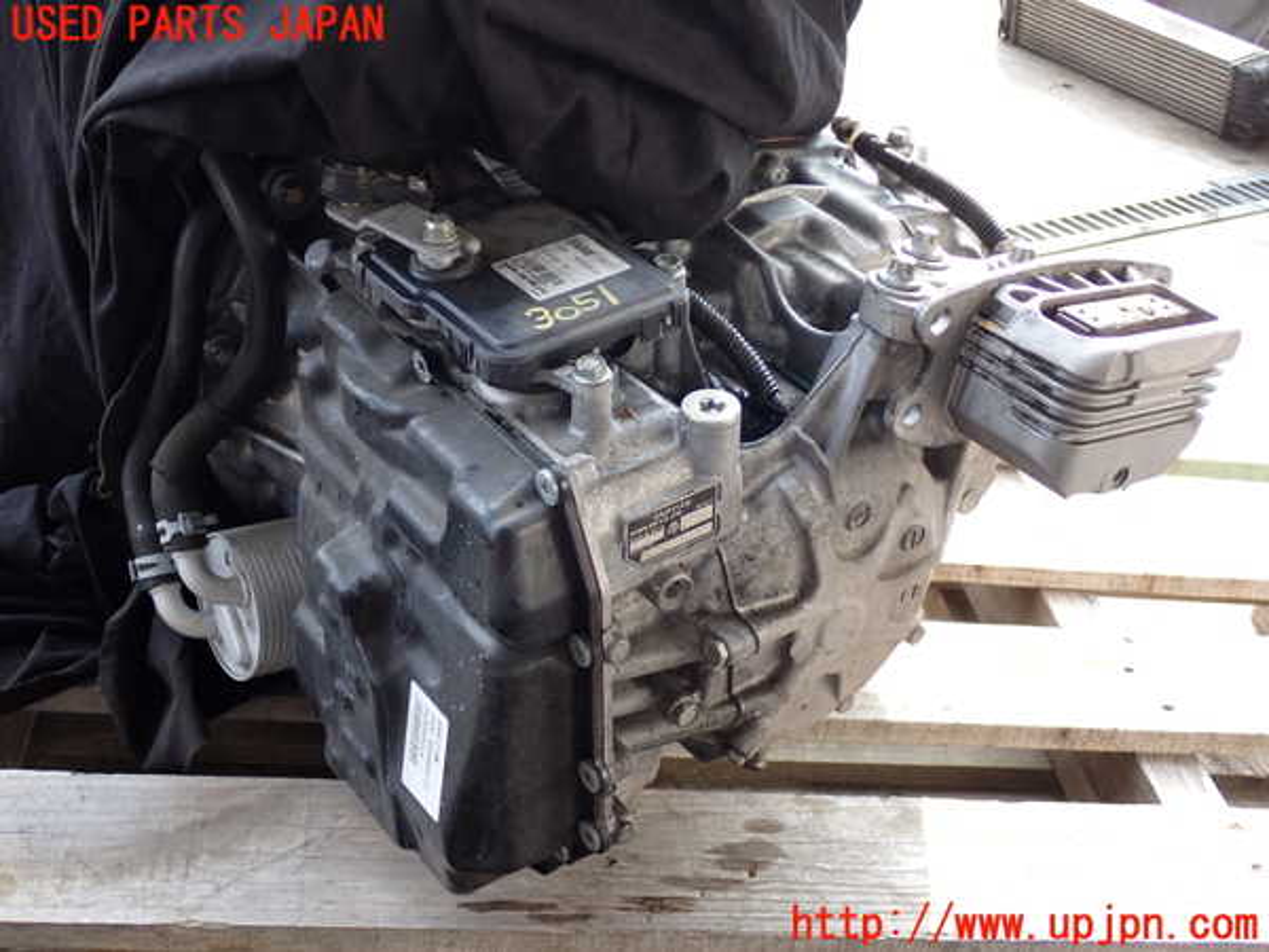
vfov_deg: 32.9
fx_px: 1613
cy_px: 476
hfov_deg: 42.9
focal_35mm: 44
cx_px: 634
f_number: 2.9
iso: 160
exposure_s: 1/125
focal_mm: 7.84
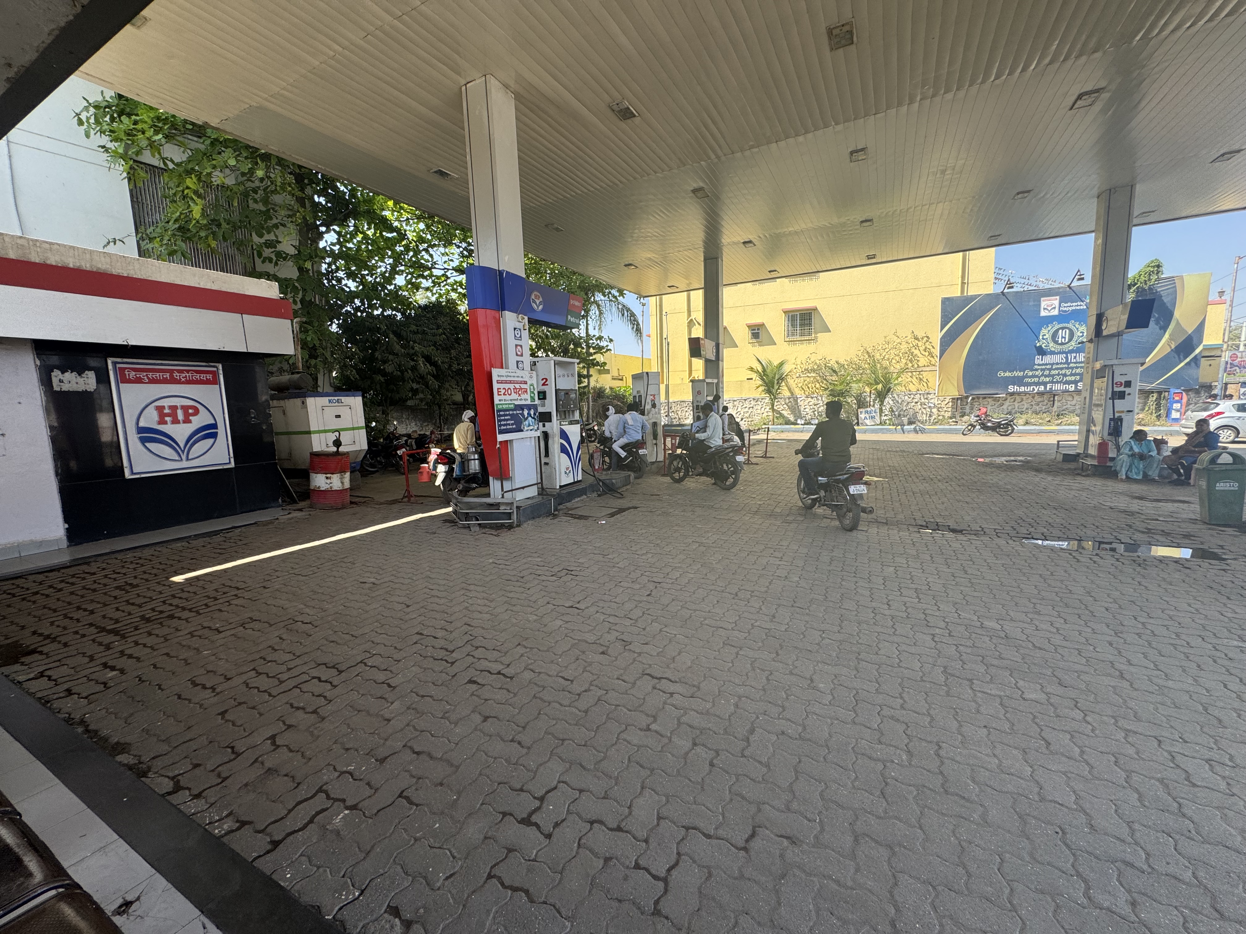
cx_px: 623
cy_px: 467
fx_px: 504
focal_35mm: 14
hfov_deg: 102.1
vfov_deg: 85.7
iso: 40
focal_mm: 2.22
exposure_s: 1/473
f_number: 2.2
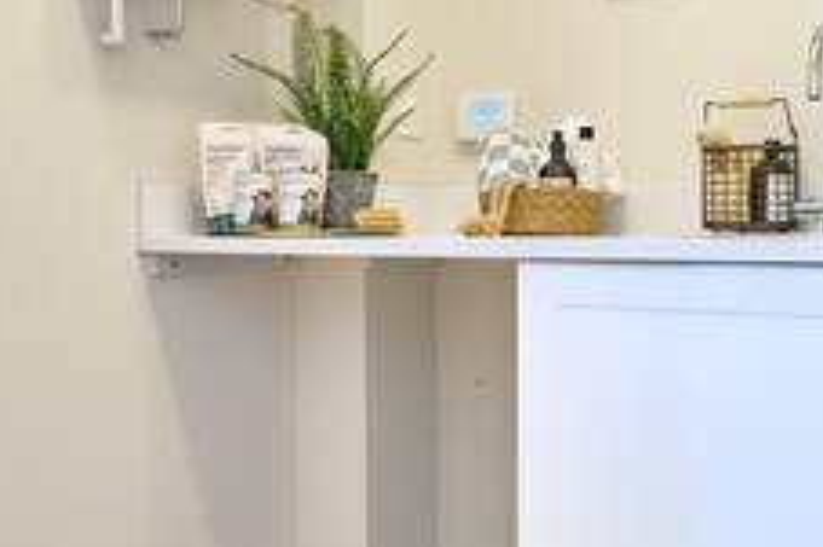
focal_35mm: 53
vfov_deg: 25.4
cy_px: 219
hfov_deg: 37.4
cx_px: 497
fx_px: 1211
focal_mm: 14
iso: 100
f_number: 10
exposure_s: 1/1.59
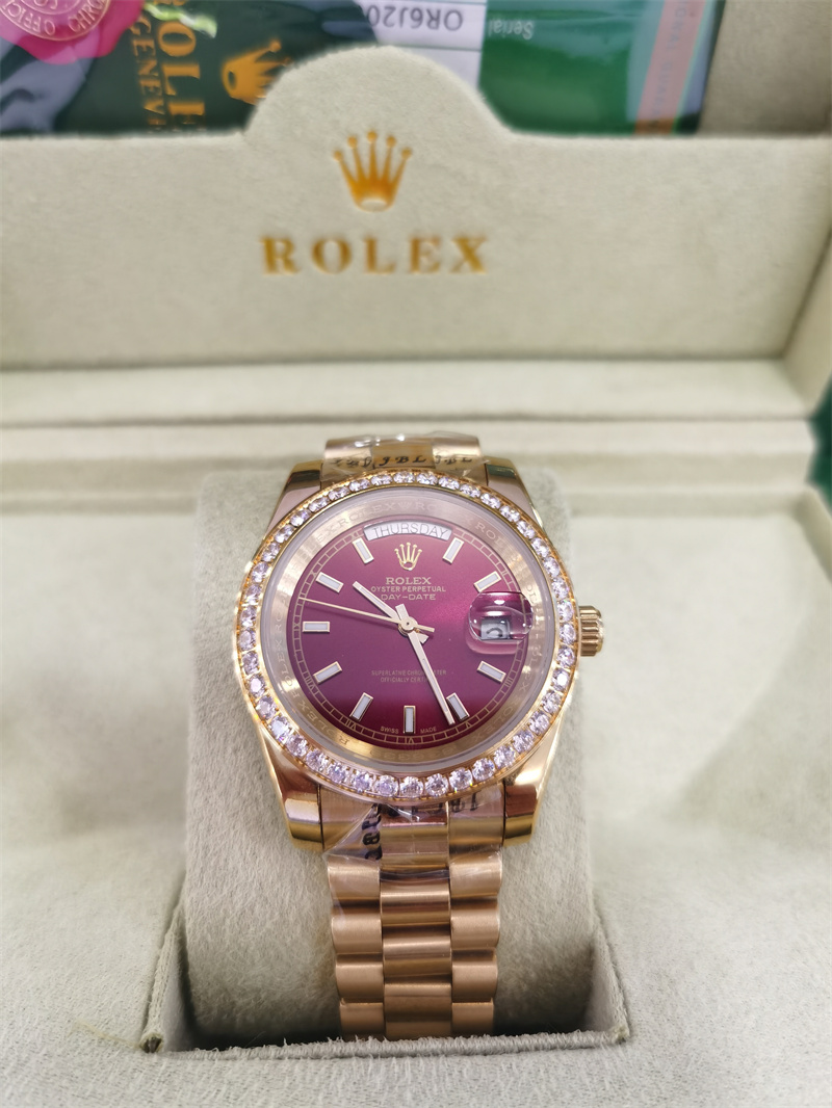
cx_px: 416
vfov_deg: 65.3
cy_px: 554
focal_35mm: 27
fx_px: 865
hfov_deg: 51.4
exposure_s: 1/50
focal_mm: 5.56
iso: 200
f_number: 1.6
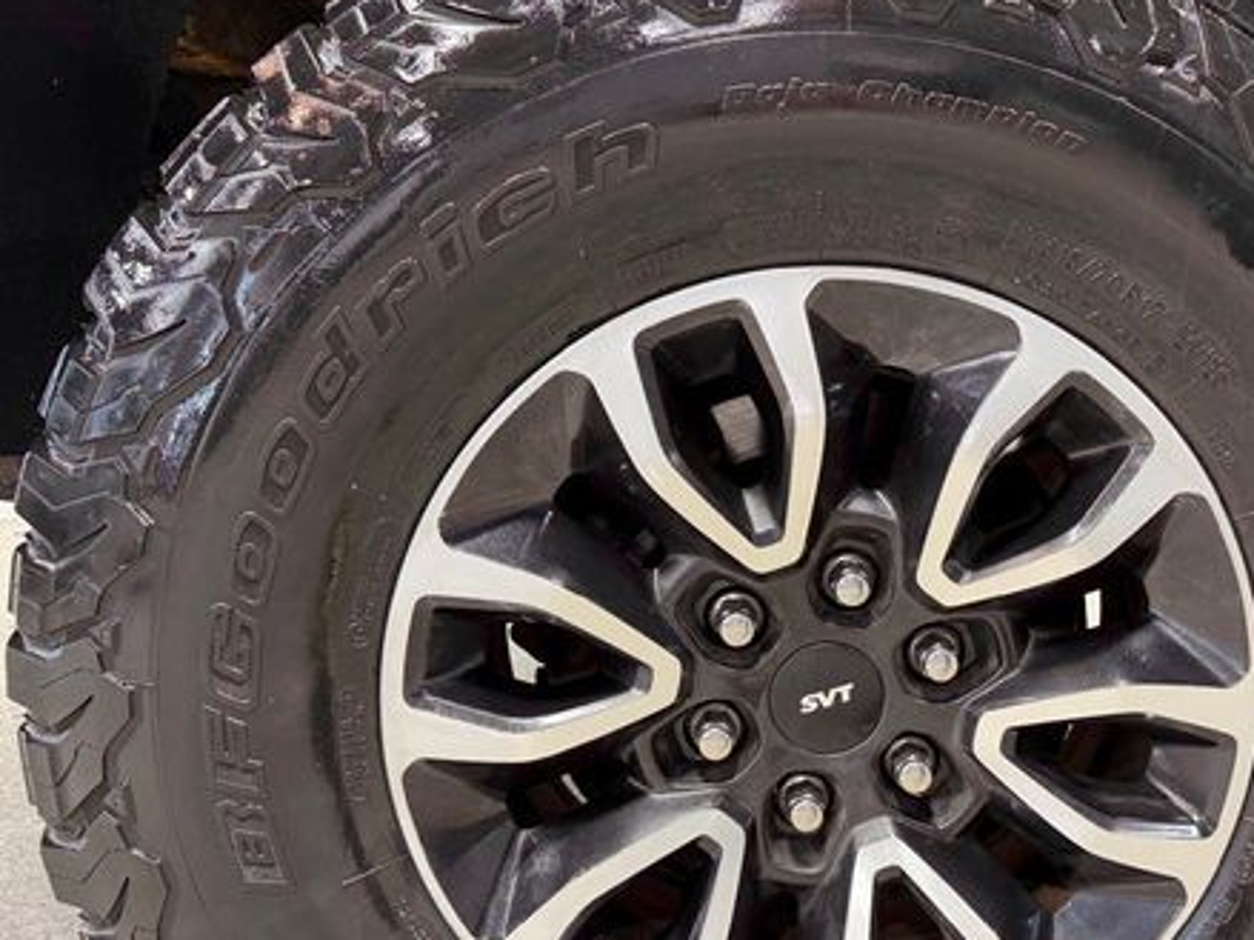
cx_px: 823
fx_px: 1268
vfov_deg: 40.2
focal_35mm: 35
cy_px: 626
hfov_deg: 51.8
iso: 160
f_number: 1.78
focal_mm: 6.76
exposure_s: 1/60
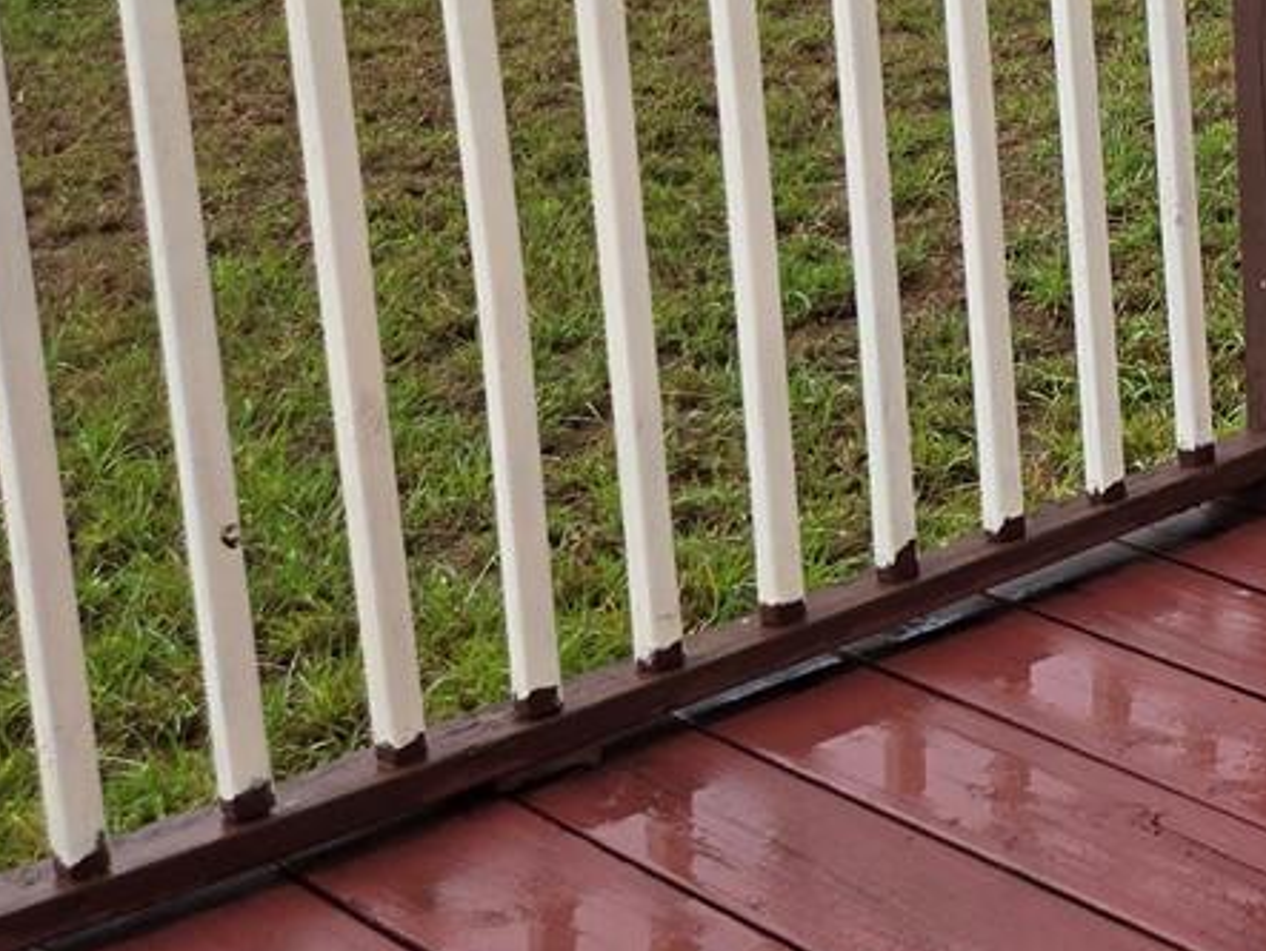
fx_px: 3038
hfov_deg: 19.5
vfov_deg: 17.4
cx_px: 2069
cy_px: -6
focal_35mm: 83
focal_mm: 5.4
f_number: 1.8
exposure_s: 1/180
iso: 80
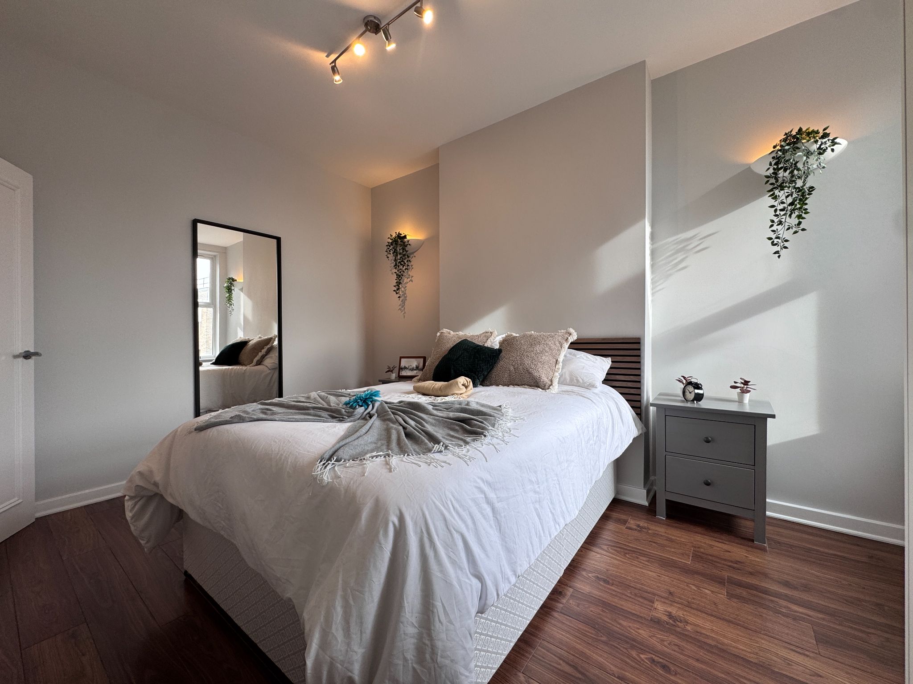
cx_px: 456
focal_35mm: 14
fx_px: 369
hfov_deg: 102.1
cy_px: 342
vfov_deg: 85.7
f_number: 2.2
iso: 50
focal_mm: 2.22
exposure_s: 1/100
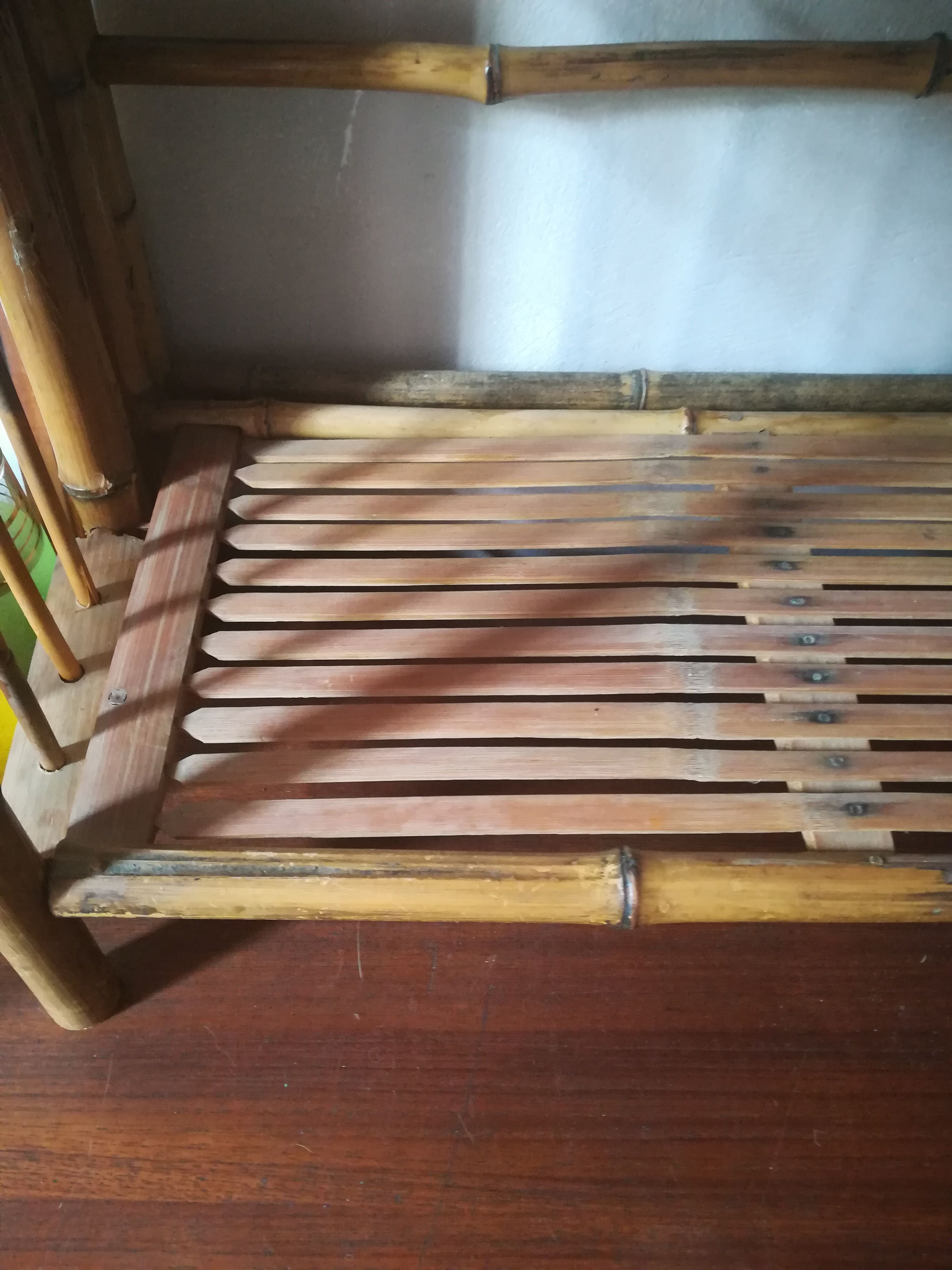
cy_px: 635
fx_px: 953
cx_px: 476
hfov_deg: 53.1
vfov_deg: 67.3
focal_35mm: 26
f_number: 2.2
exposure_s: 1/20
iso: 640
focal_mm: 3.83
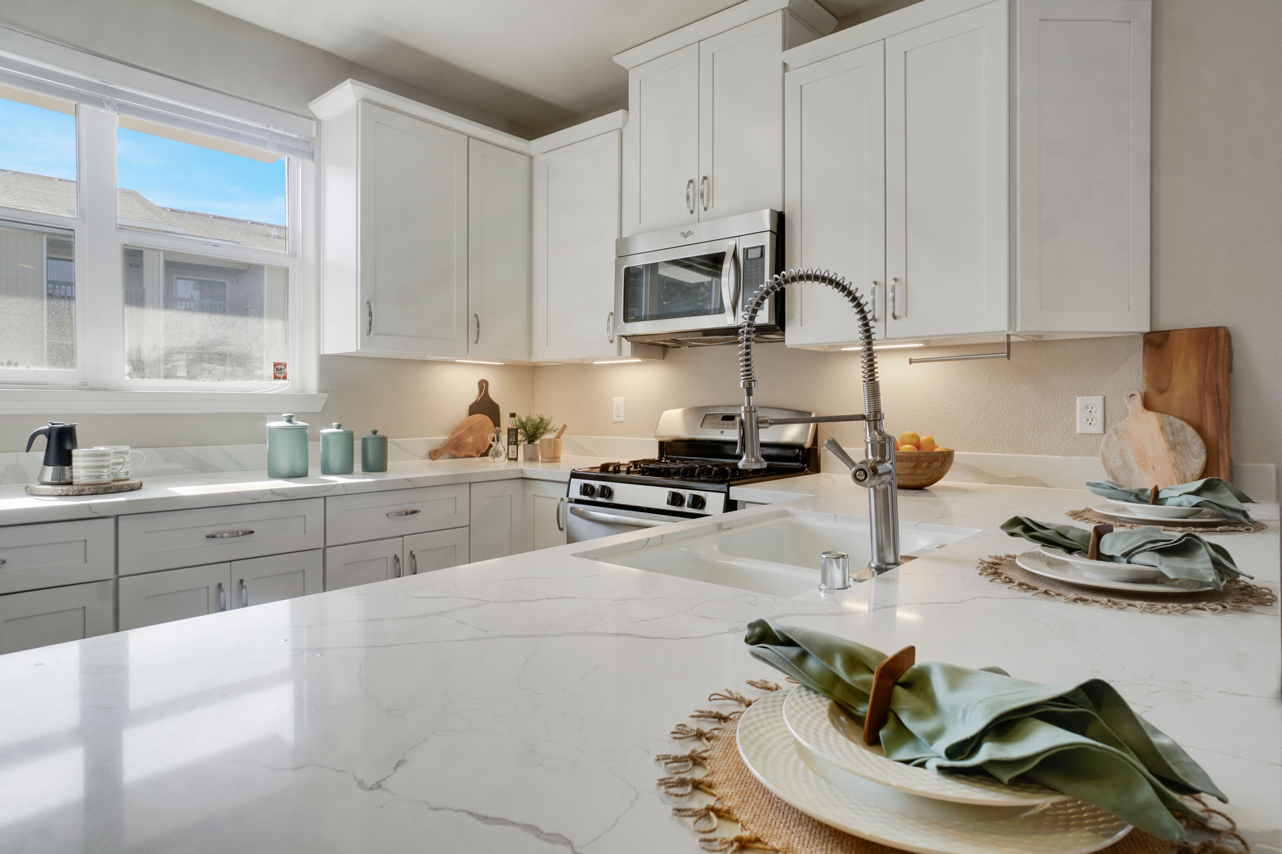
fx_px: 694
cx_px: 641
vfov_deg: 63.2
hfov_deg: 85.4
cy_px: 427
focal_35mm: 20
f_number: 9
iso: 125
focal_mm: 13
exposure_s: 1/3.33
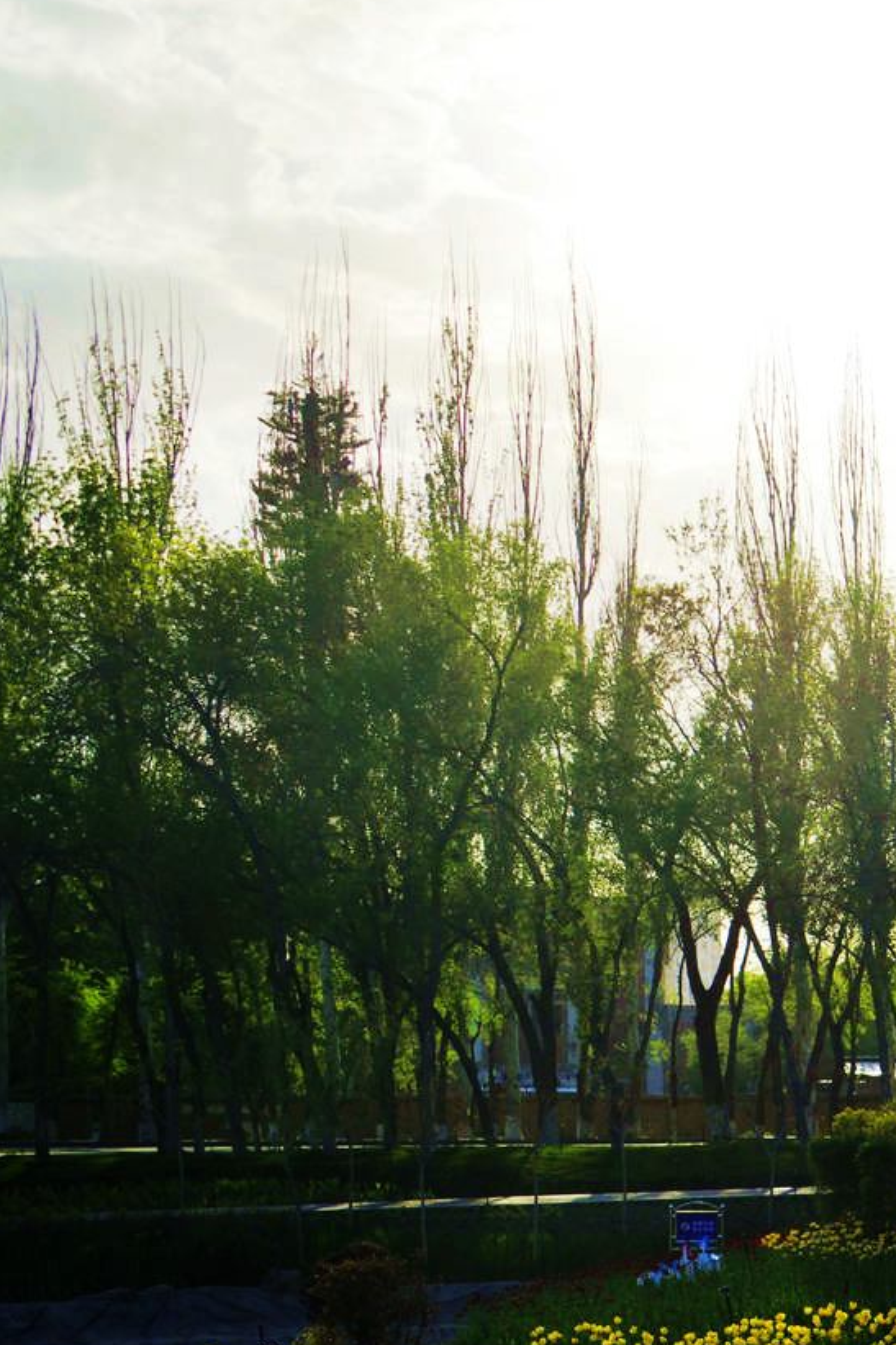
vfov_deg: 23.1
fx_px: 3249
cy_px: 1012
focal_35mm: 87
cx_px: 1640
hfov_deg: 13.9
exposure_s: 1/1600
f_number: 11
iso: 400
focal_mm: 35
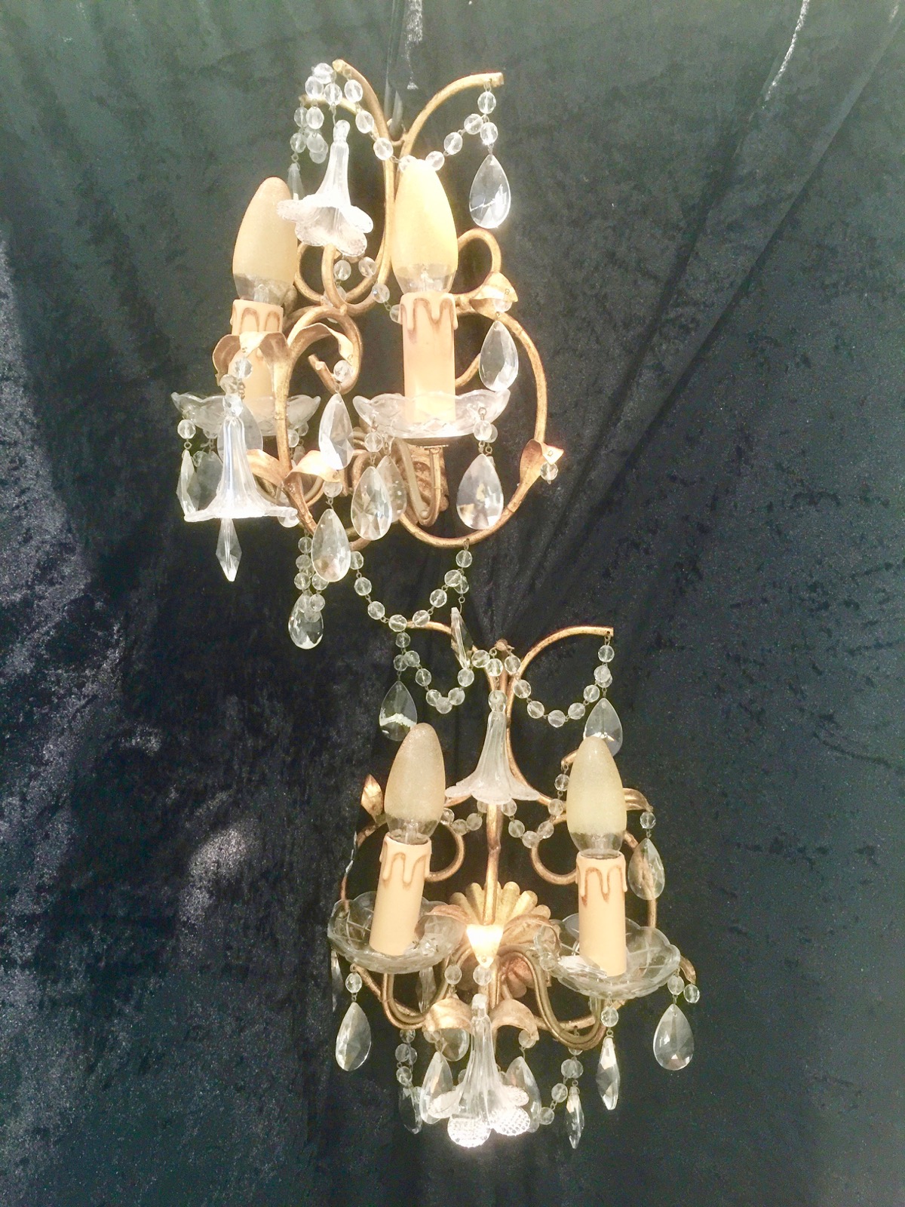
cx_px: 452
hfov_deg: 48.2
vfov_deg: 61.7
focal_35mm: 29
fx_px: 1011
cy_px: 604
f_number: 2.2
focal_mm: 4.15
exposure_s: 1/10
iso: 125
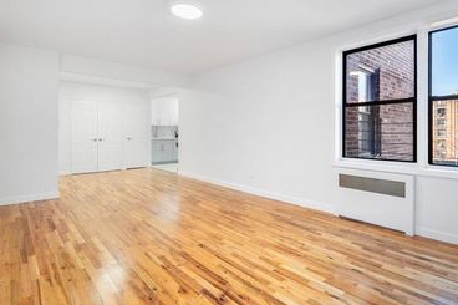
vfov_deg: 64.5
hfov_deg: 86.3
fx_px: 242
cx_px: 265
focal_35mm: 19
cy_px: 149
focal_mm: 14
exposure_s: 1/40
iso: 100
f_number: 2.2
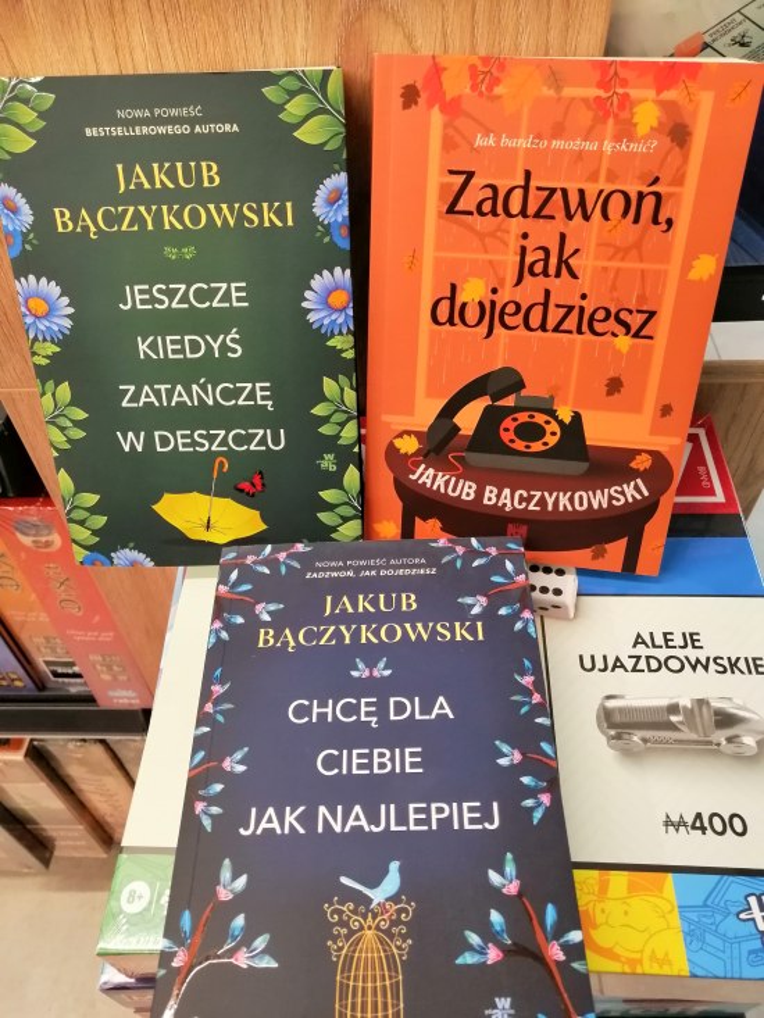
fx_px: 765
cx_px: 382
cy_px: 509
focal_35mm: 26
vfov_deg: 67.3
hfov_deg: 53.1
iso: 400
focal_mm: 3.95
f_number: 1.8
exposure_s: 1/100
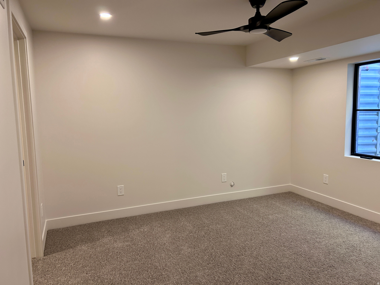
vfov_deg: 53.1
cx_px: 190
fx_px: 285
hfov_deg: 67.3
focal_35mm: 26
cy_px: 142
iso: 80
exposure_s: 1/60
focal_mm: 5.7
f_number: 1.5
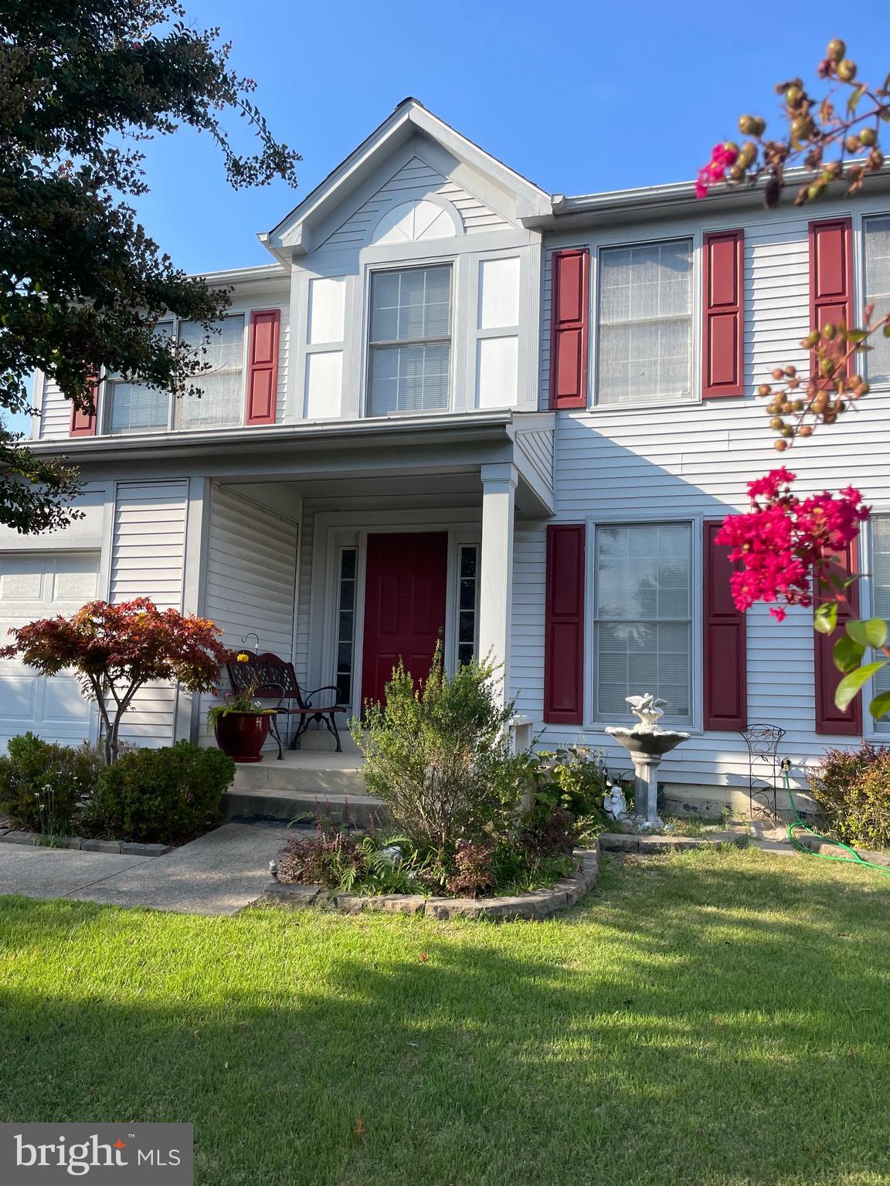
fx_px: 891
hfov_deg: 53.1
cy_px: 593
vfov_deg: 67.3
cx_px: 445
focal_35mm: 26
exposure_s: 1/1511
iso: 32
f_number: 1.6
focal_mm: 4.2
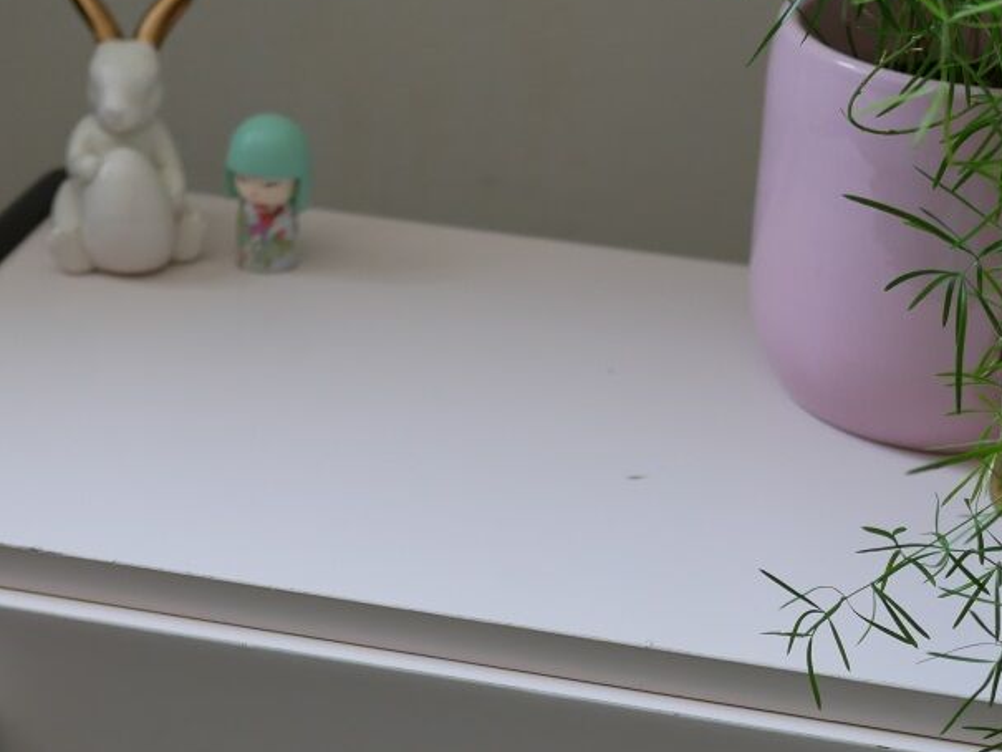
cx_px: 480
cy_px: 748
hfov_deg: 23.0
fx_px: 2461
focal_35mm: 85
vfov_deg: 17.0
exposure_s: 1/160
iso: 200
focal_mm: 20
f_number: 2
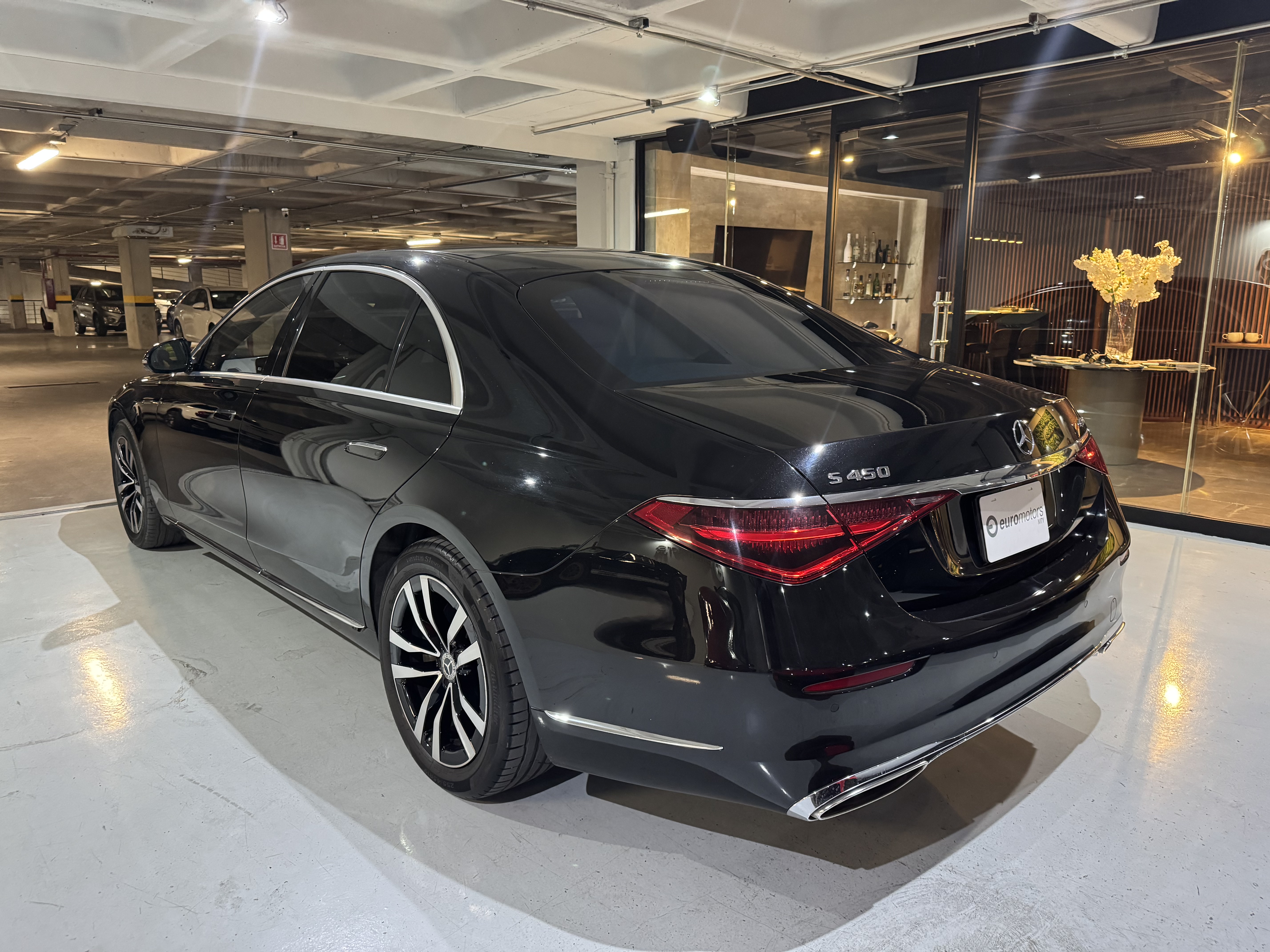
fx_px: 881
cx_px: 635
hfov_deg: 71.6
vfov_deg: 56.8
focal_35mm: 24
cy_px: 476
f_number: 1.78
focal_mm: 6.76
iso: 800
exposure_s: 1/40
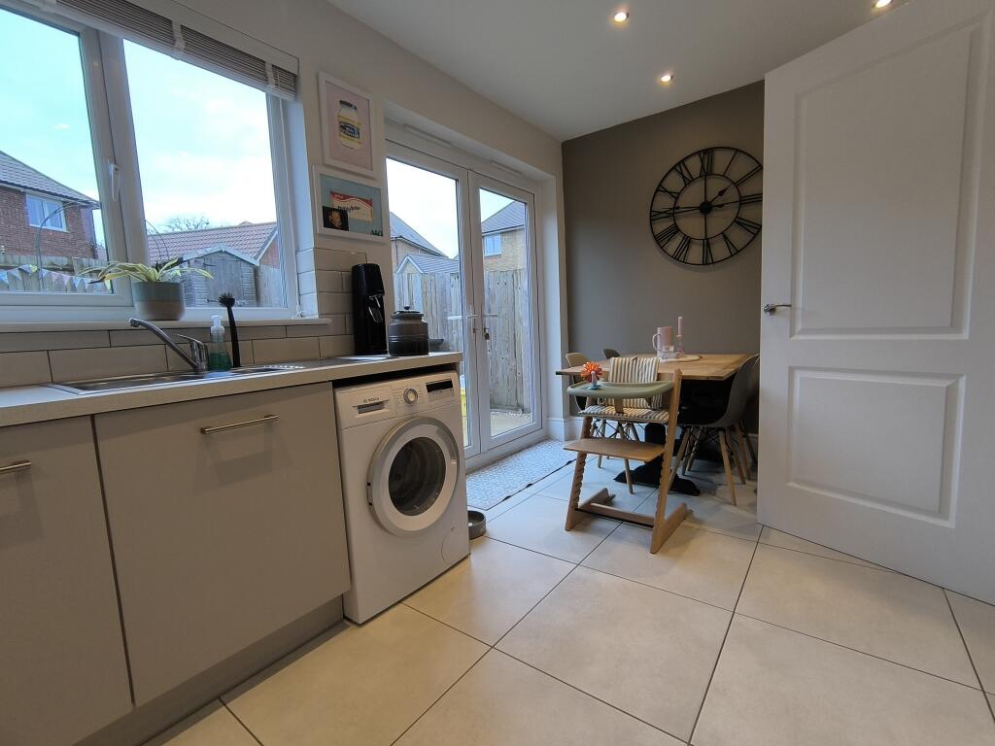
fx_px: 460
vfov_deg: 78.1
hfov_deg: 94.5
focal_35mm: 16
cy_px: 373
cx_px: 498
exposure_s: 1/50
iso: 64
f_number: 2.2
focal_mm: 1.65
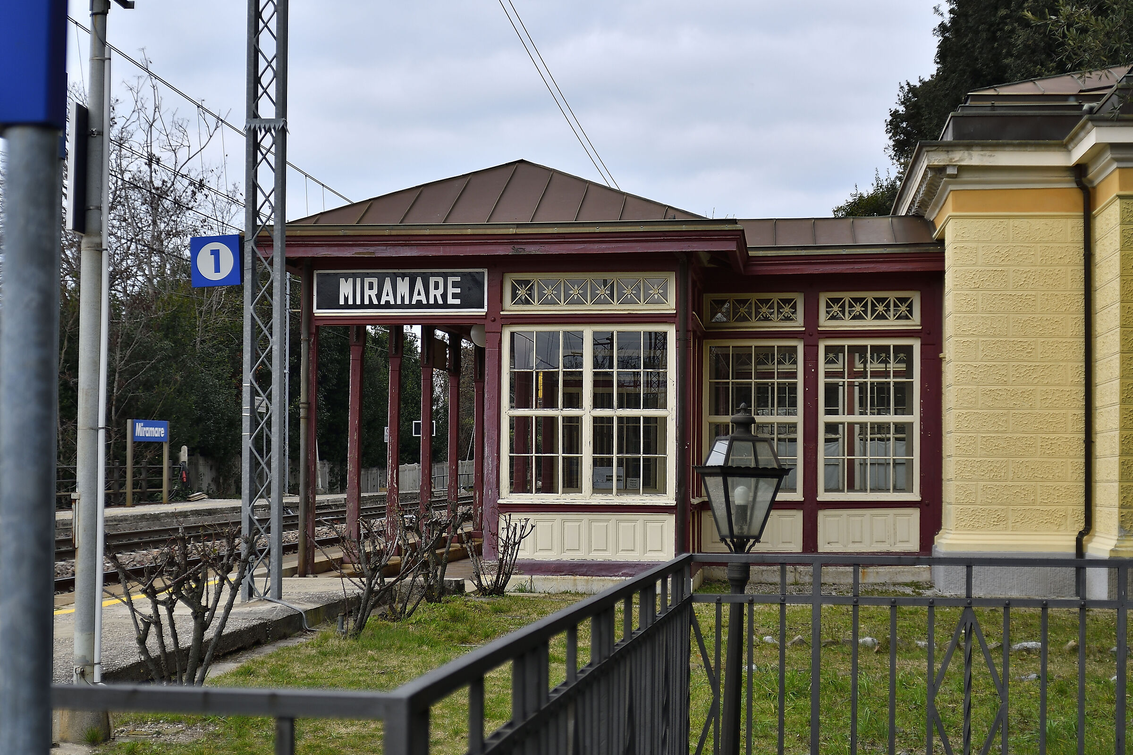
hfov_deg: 33.4
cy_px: 378
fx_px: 1888
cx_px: 566
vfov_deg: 22.6
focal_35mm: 60
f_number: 4
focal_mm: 40
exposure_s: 1/400
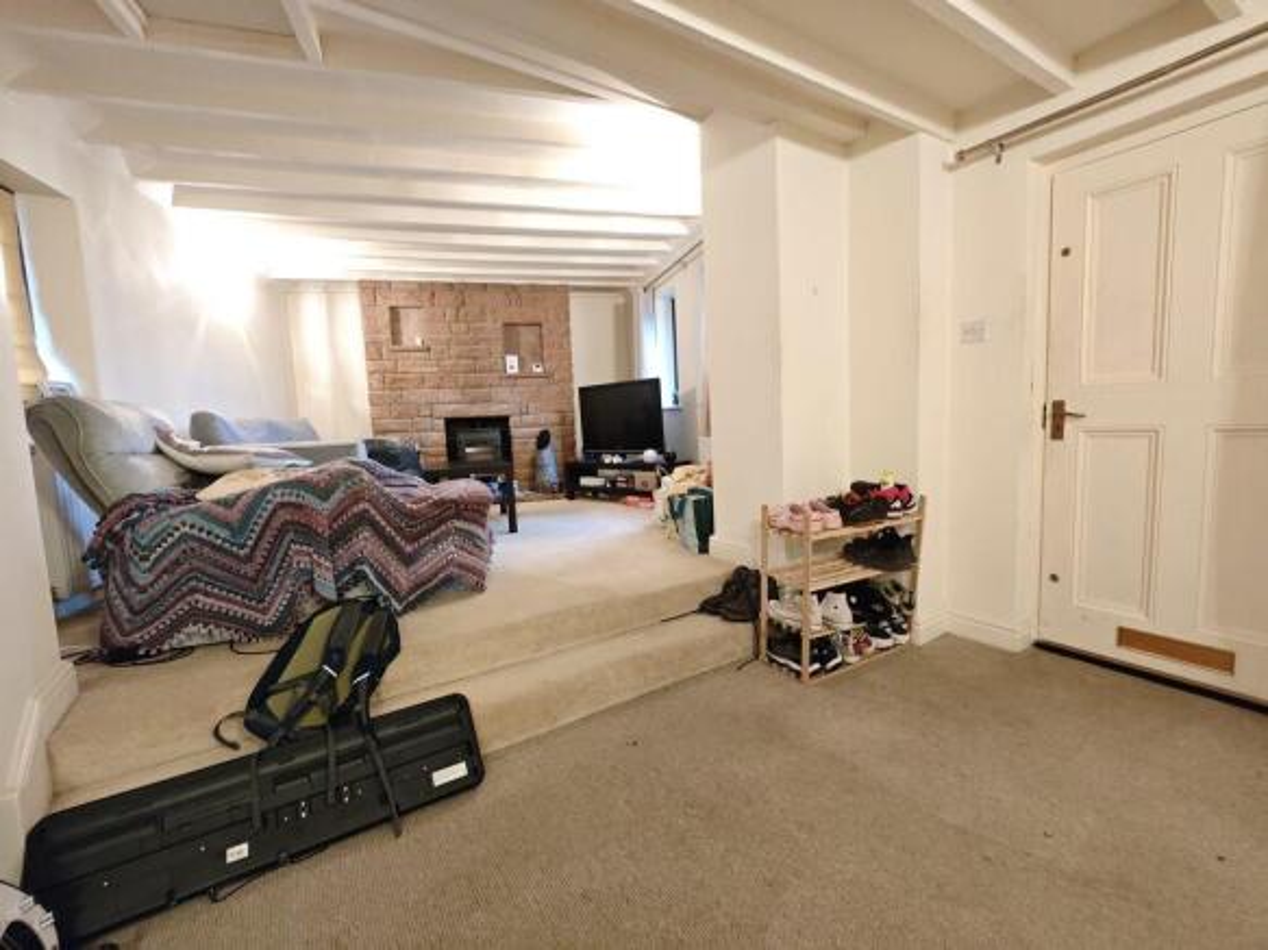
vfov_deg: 85.7
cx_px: 634
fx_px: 513
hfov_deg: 102.1
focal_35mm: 14
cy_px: 475
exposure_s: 1/16.7
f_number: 1.8
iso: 800
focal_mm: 2.03
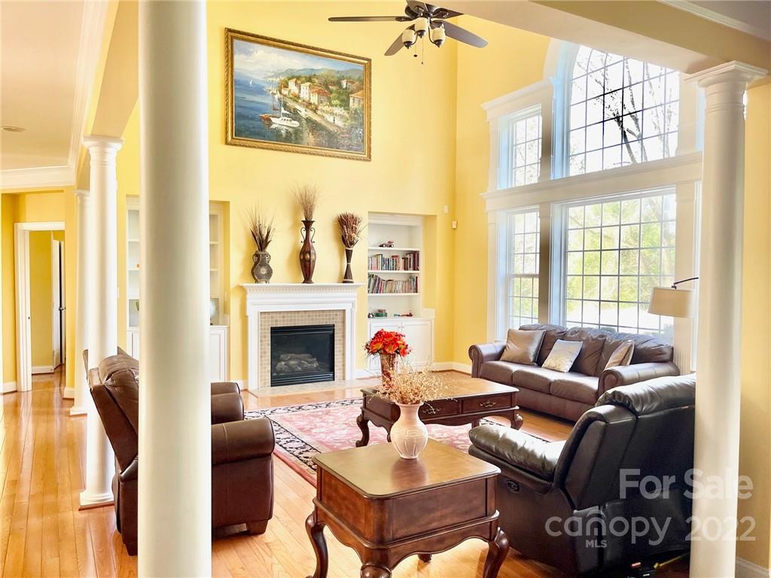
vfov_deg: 53.1
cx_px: 386
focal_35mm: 26
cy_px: 289
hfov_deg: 67.3
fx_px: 579
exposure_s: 1/121
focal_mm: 5.1
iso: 125
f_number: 1.6
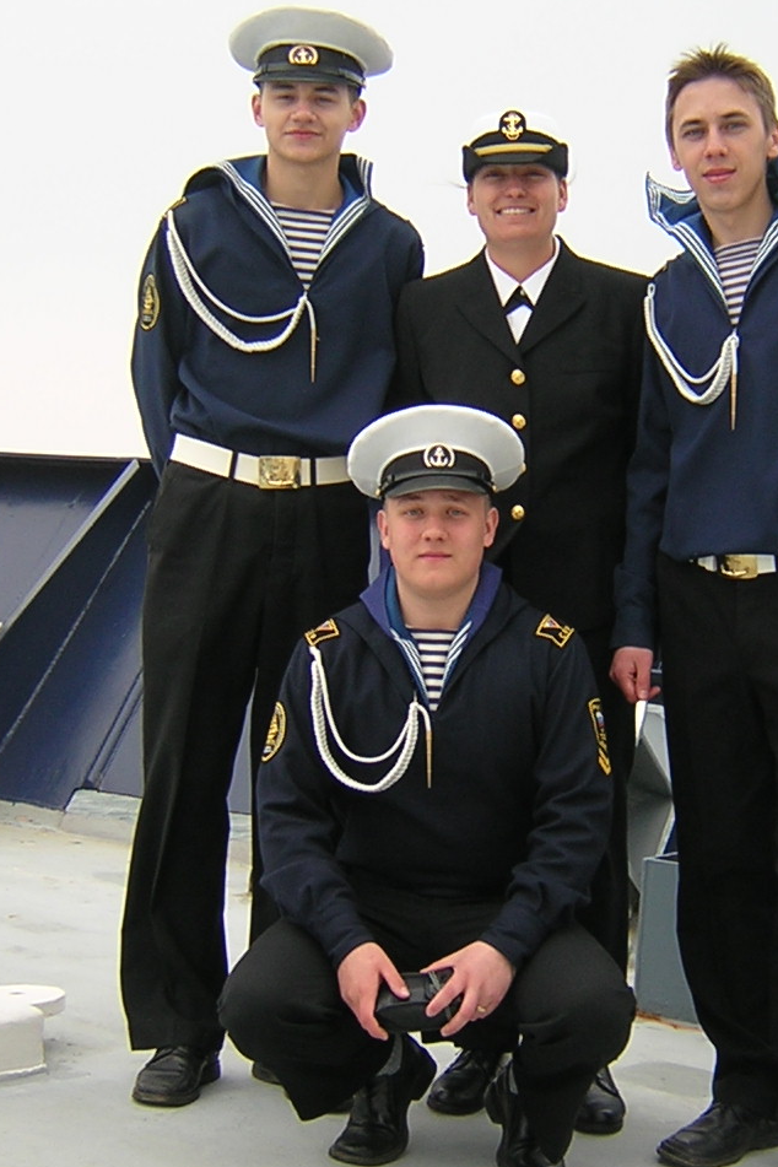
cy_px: 557
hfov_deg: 21.5
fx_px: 2042
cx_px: 536
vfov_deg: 31.9
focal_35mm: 63
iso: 100
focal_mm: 4.7
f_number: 2.6
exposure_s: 1/347
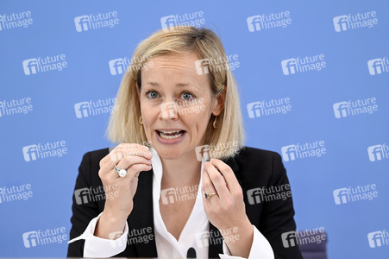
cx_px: 194
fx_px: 1296
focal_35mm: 120
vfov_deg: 11.4
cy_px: 130
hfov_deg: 17.1
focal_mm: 120
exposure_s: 1/400
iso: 1000
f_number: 4
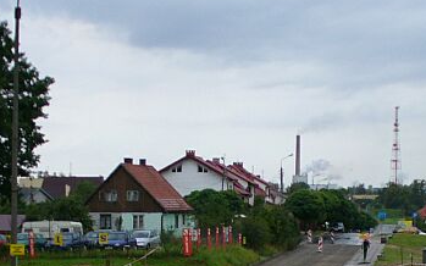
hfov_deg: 23.0
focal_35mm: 90
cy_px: 297
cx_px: 265
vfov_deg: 14.2
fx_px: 1045
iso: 80
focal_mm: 6.1
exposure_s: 1/125
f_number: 2.8
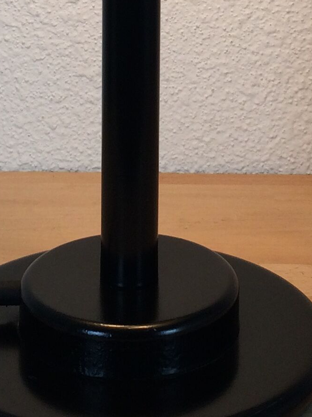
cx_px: 172
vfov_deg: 17.4
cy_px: -110
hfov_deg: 13.8
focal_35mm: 107
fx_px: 1287
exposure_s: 1/100
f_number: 2.2
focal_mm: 4.15
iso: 50
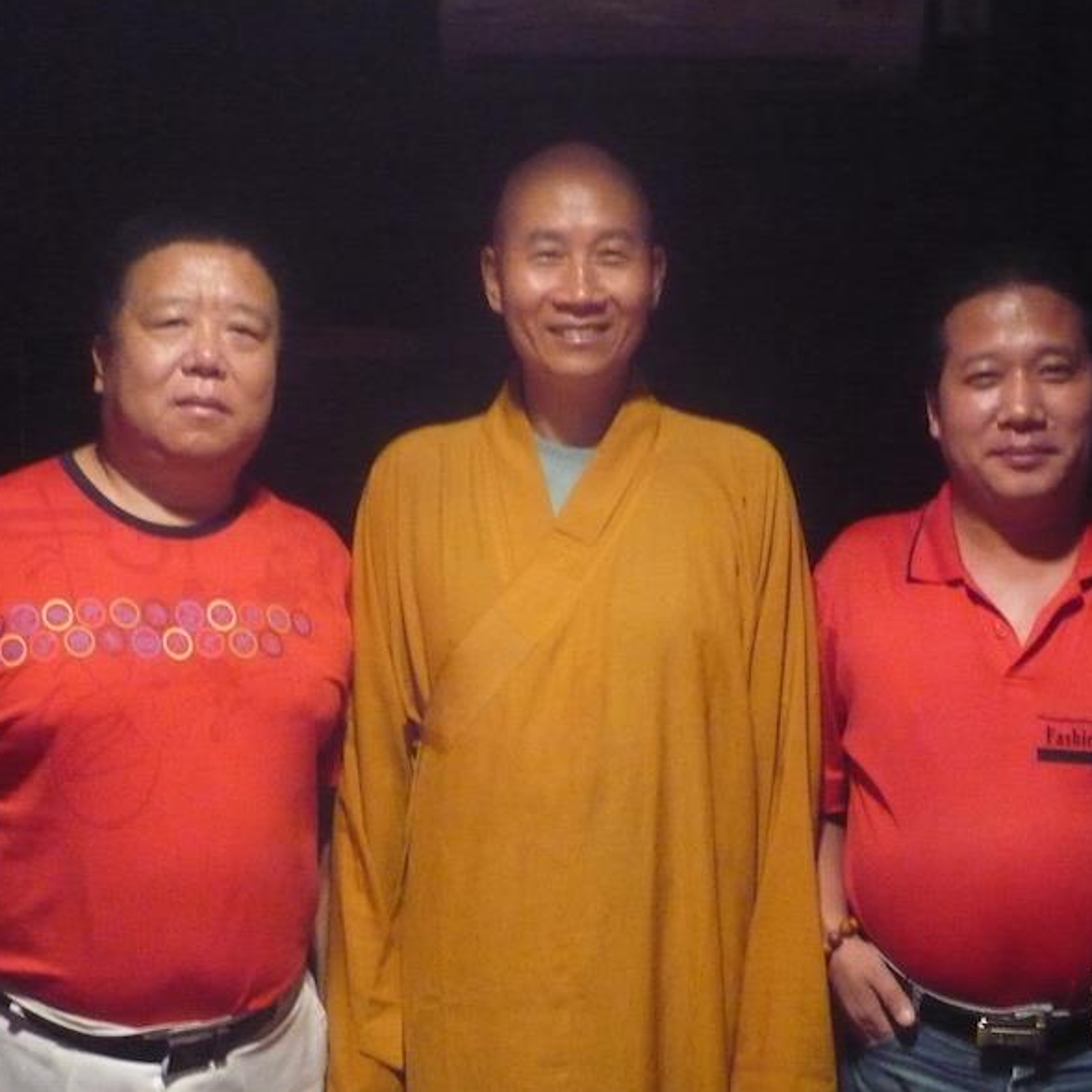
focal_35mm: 54
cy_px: 540
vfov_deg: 31.6
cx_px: 627
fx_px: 1927
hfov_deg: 31.6
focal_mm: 7.4
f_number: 3.5
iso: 800
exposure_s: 1/8
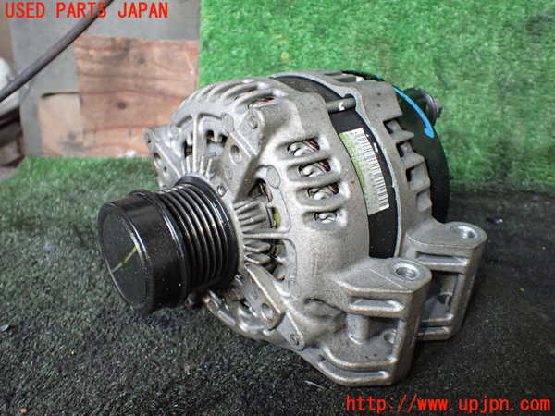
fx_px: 481
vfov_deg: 46.8
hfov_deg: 60.0
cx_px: 278
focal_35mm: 30
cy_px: 208
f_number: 2.3
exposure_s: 1/60
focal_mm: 5.4
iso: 800
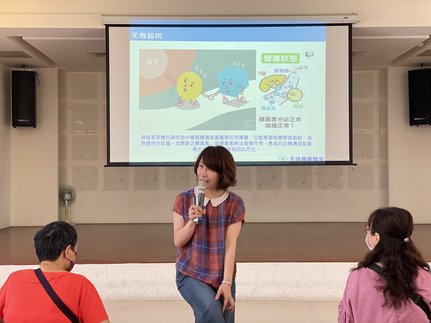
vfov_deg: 28.0
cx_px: 216
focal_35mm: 52
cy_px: 162
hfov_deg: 36.8
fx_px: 647
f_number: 2
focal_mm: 6
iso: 160
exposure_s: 1/120
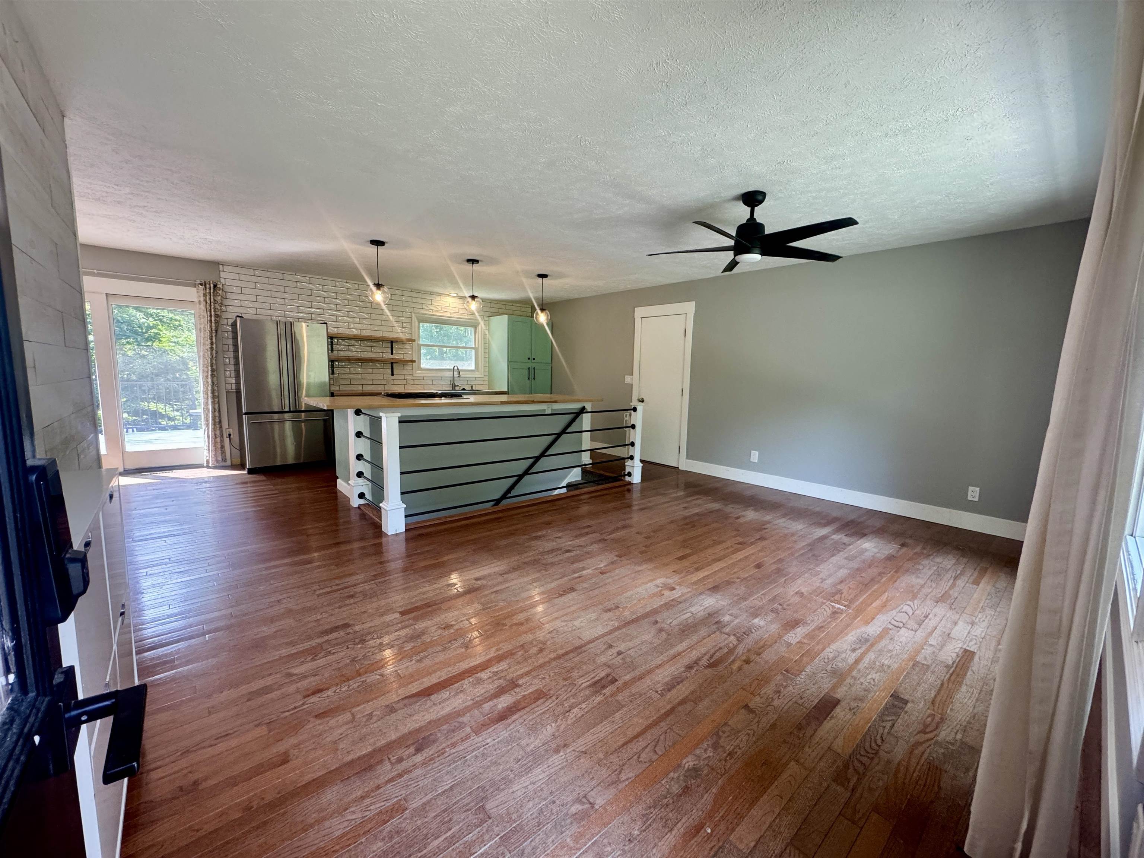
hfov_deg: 102.1
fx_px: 463
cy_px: 429
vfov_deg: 85.7
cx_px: 572
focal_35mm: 14
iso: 250
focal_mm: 2.22
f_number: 2.2
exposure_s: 1/120
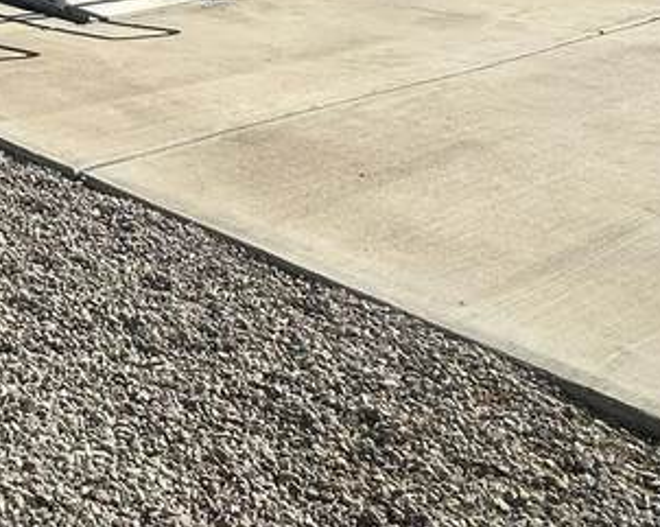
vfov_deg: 23.9
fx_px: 1132
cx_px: -219
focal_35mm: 58
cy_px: -98
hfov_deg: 26.9
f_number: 2.2
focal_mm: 2.22
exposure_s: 1/2681
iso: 50
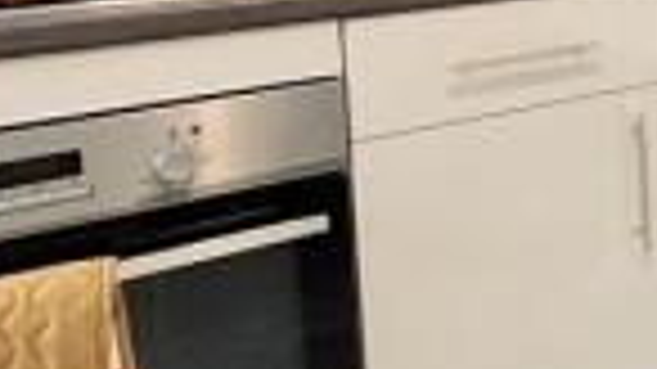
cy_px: -92
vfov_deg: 18.5
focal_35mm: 61
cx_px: 965
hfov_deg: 26.1
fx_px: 1062
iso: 250
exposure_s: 1/100
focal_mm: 2.22
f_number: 2.2
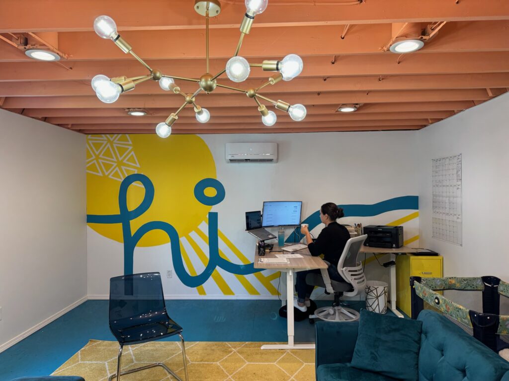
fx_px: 353
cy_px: 190
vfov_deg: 56.8
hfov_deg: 71.6
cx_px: 254
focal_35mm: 24
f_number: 1.78
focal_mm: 6.76
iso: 160
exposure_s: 1/120
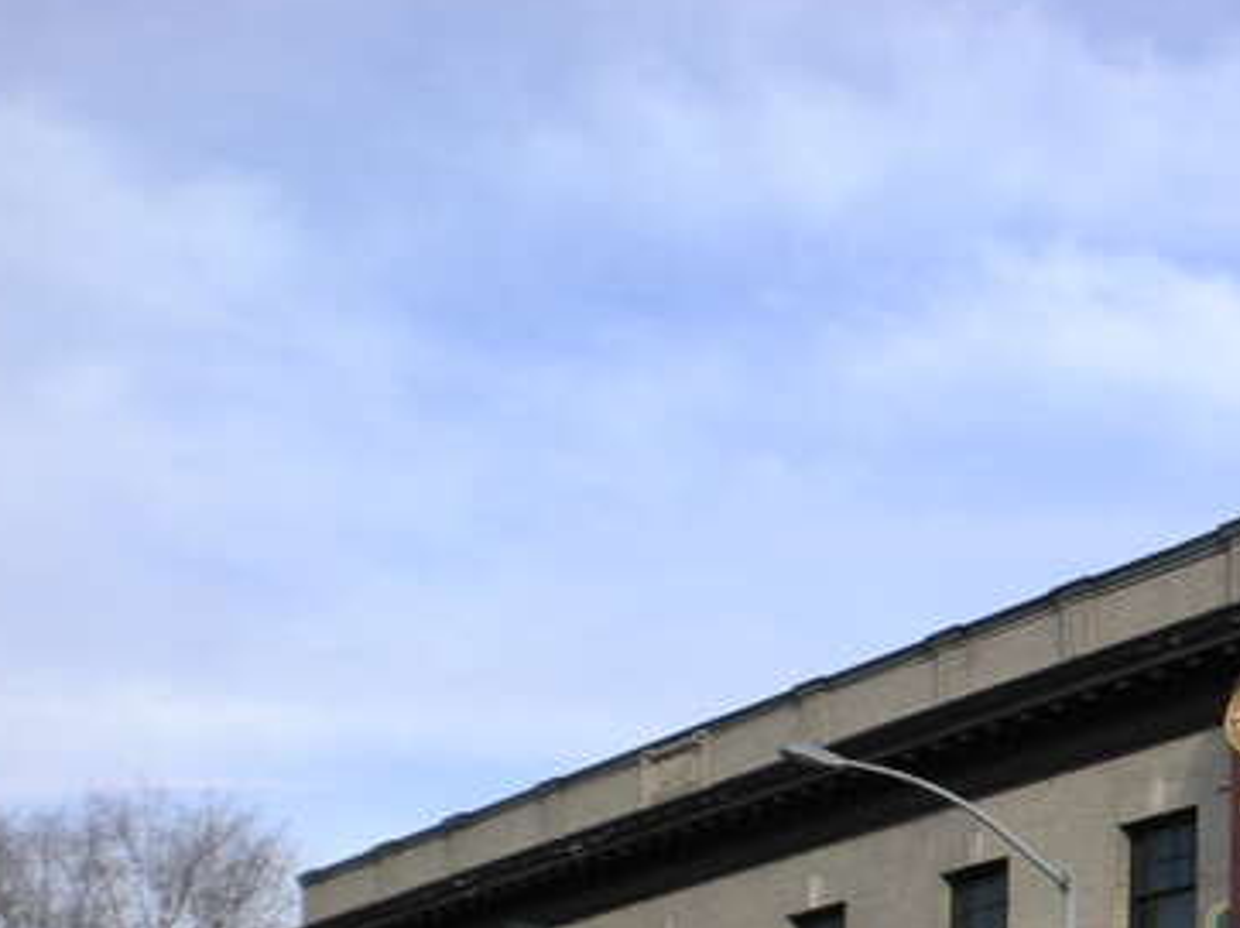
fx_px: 3007
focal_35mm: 84
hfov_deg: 22.3
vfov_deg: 17.0
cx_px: 1267
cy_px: 1010
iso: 50
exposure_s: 1/232
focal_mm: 6.3
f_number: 4.6
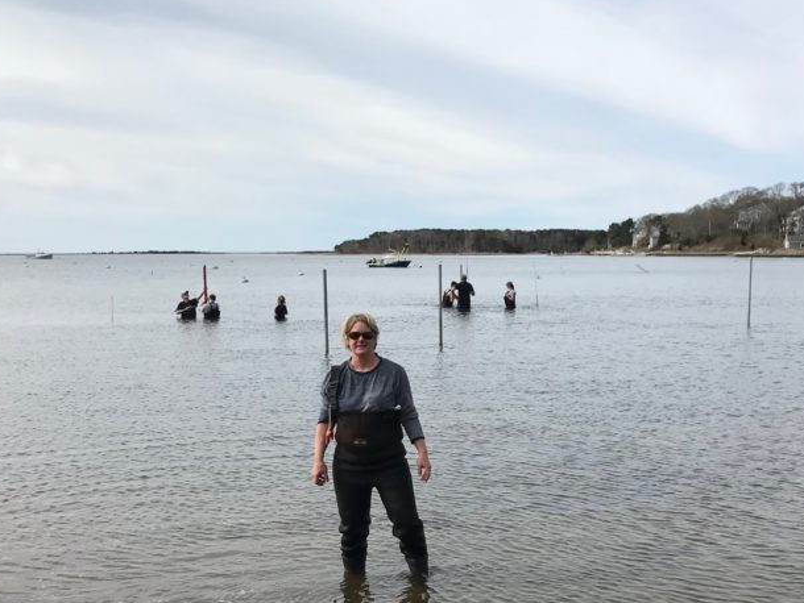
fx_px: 1092
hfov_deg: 40.2
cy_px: 394
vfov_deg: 30.7
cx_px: 486
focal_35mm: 47
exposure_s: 1/3195
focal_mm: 3.99
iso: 20
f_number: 1.8
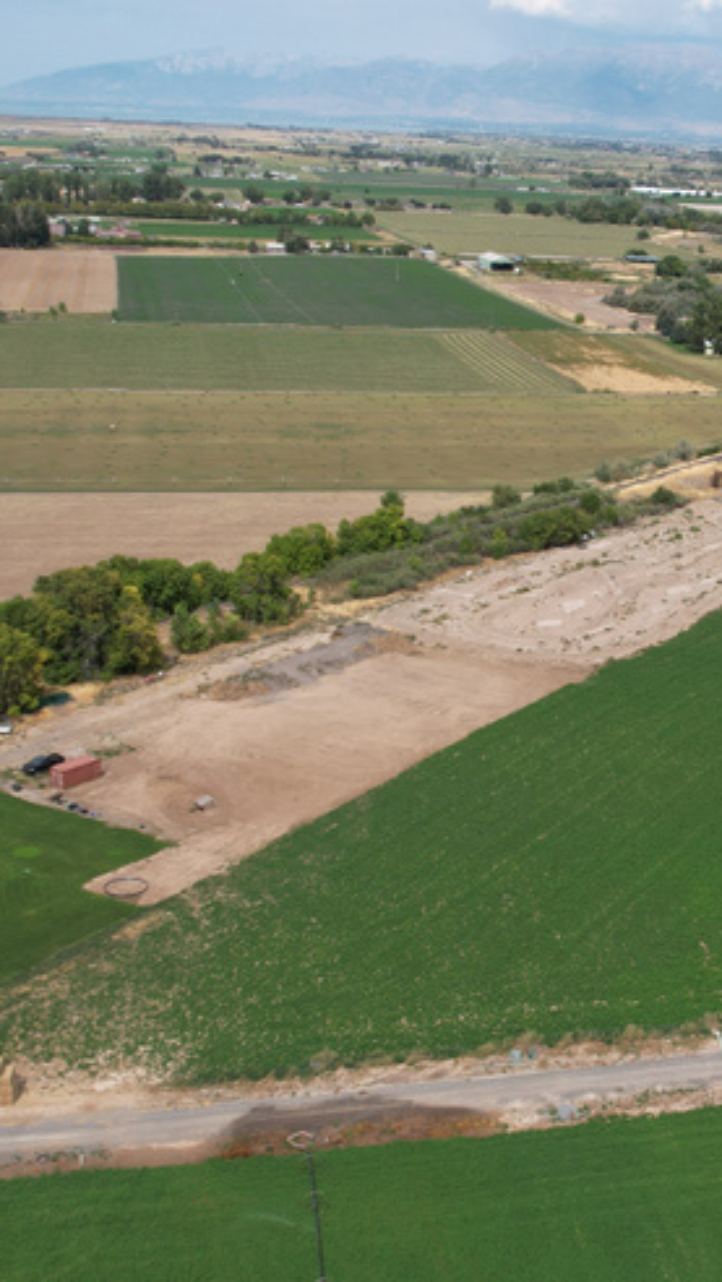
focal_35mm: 48
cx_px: 714
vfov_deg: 42.8
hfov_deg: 23.9
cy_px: 588
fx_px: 1633
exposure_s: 1/2500
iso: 100
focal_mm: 8.38
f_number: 2.8
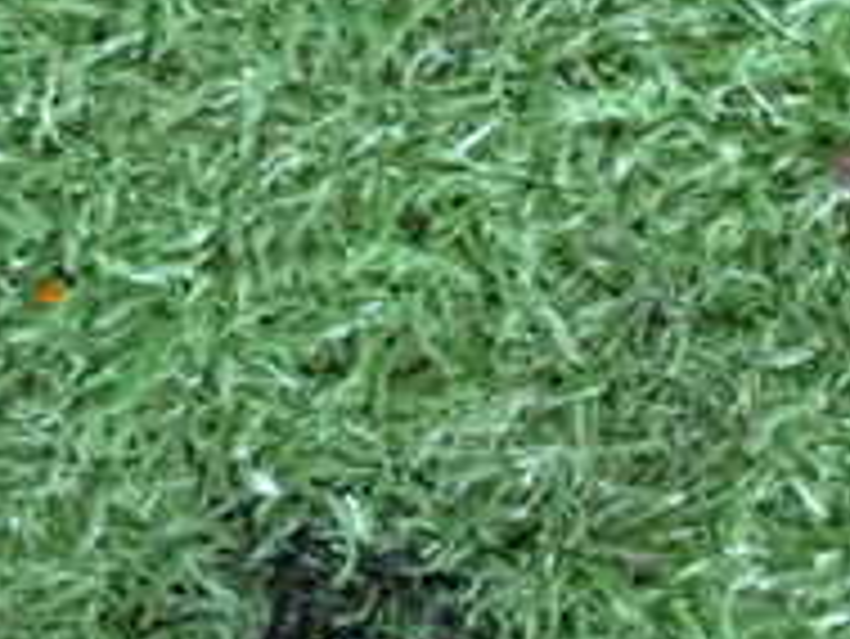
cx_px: 796
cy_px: -306
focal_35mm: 244
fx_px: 5995
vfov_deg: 6.0
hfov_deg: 8.1
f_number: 4.1
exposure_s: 1/40
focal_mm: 13.65
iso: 1000
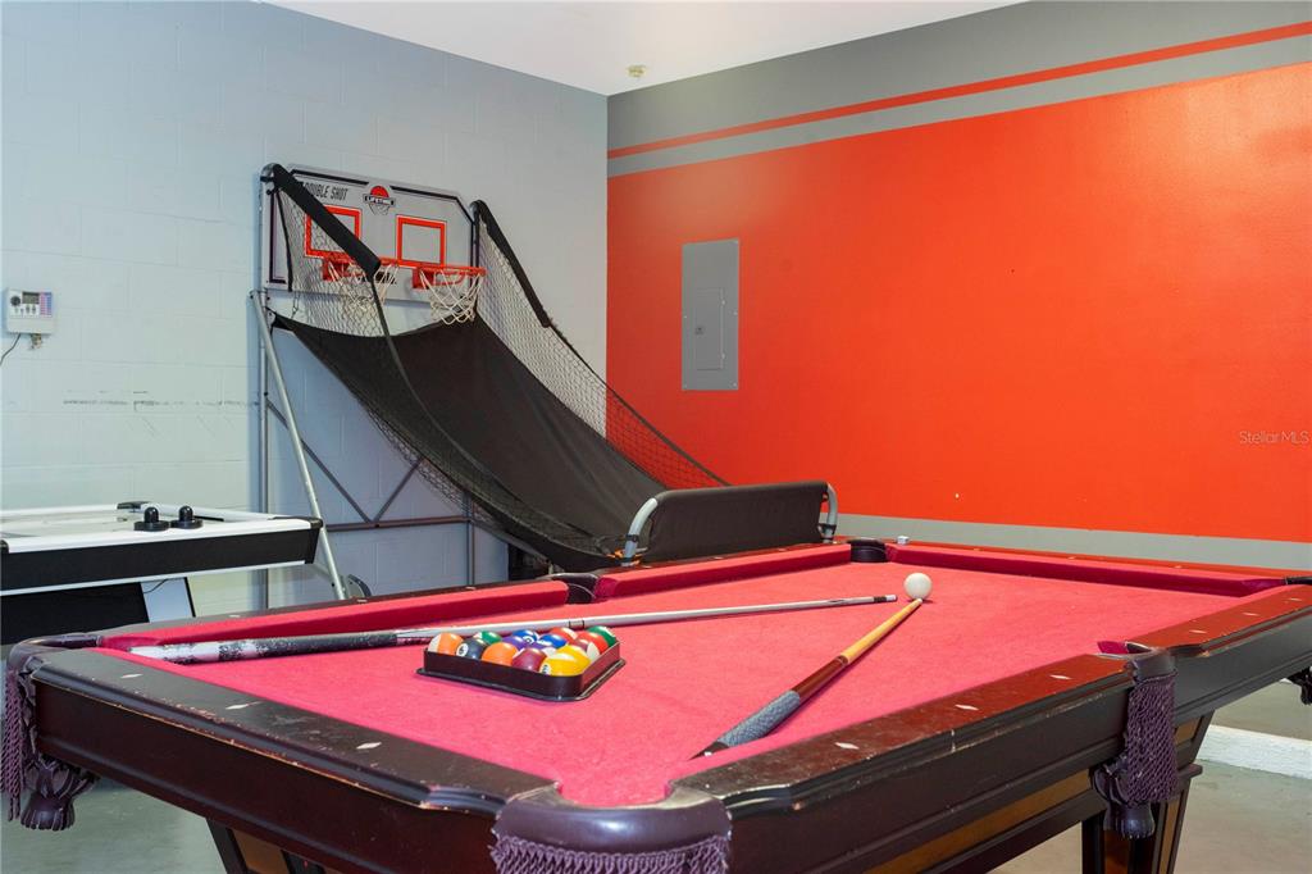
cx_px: 656
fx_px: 1312
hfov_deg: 53.1
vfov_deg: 36.8
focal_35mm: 36
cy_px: 437
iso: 1000
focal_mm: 36
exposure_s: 1/6
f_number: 9
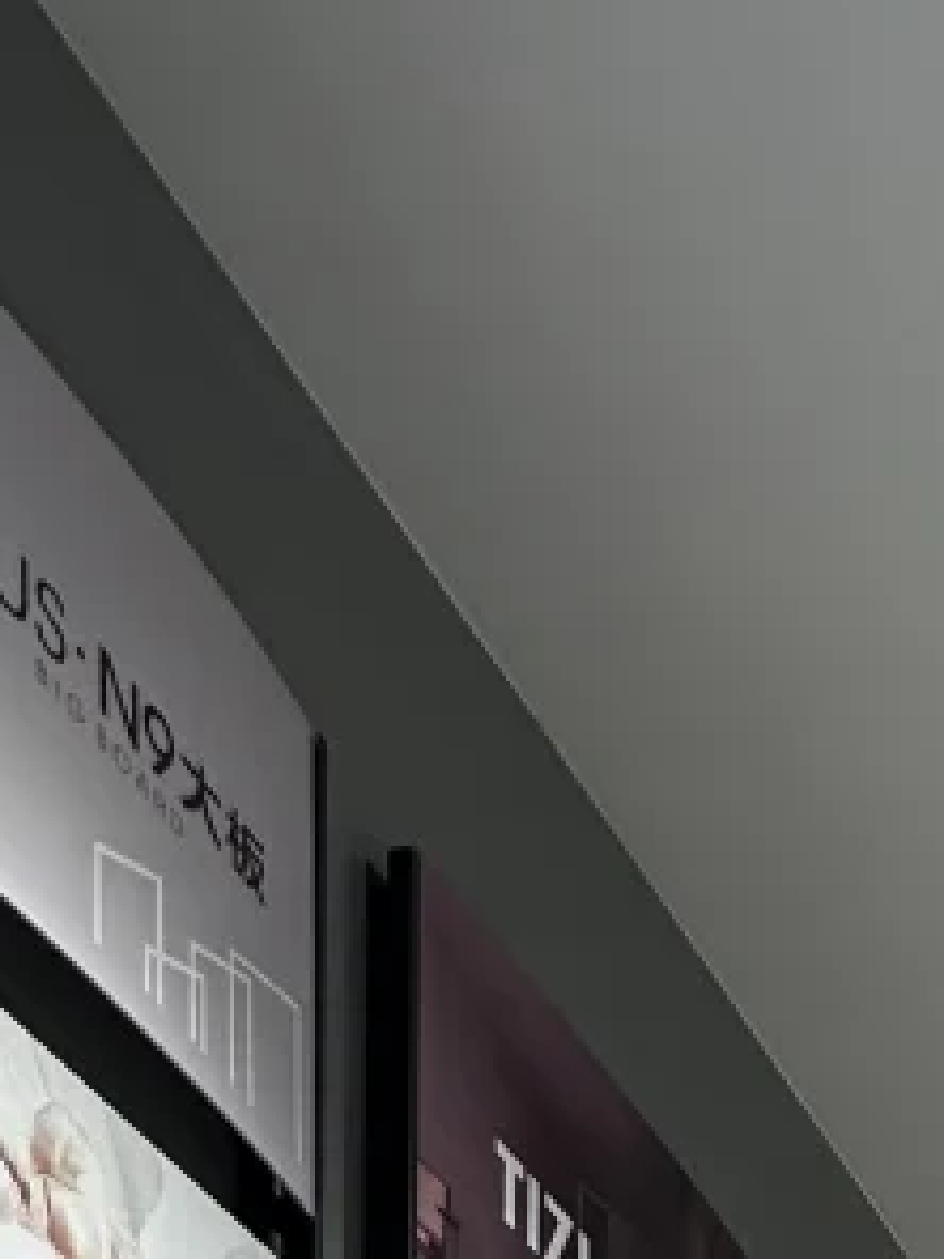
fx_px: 2473
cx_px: 1616
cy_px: 2790
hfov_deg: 18.0
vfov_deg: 16.7
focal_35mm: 68
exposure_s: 1/118
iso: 40
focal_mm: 2.22
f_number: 2.2
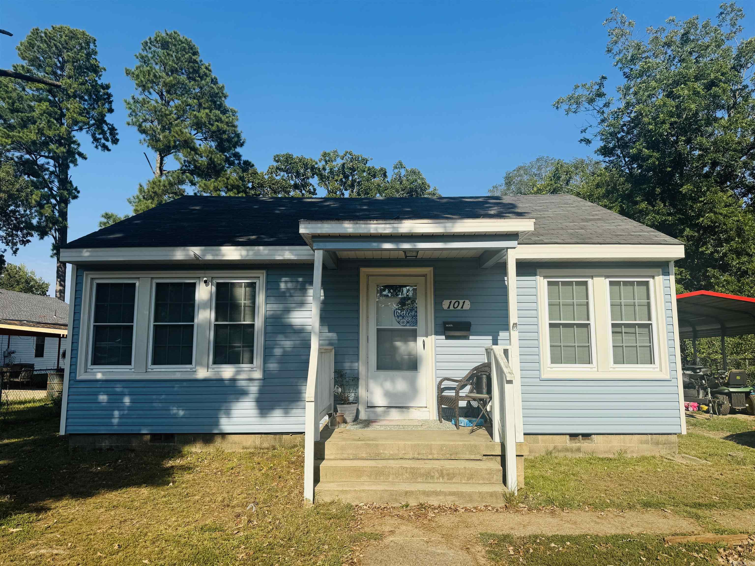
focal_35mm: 24
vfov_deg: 56.8
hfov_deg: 71.6
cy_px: 283
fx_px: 523
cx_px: 378
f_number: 1.78
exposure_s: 1/5348
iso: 80
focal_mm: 6.76
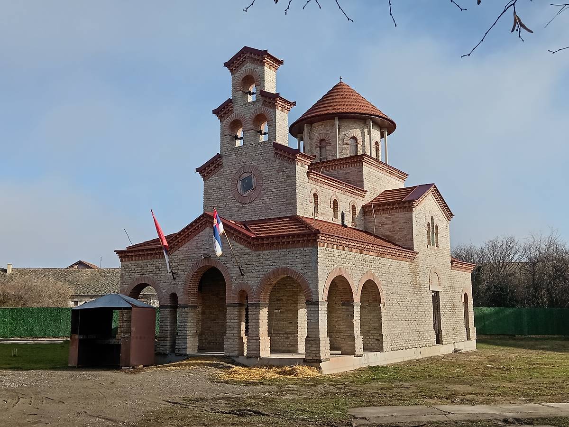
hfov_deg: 52.6
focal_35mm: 35
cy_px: 214
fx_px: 575
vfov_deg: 40.7
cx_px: 284
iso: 100
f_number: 1.8
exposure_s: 1/664
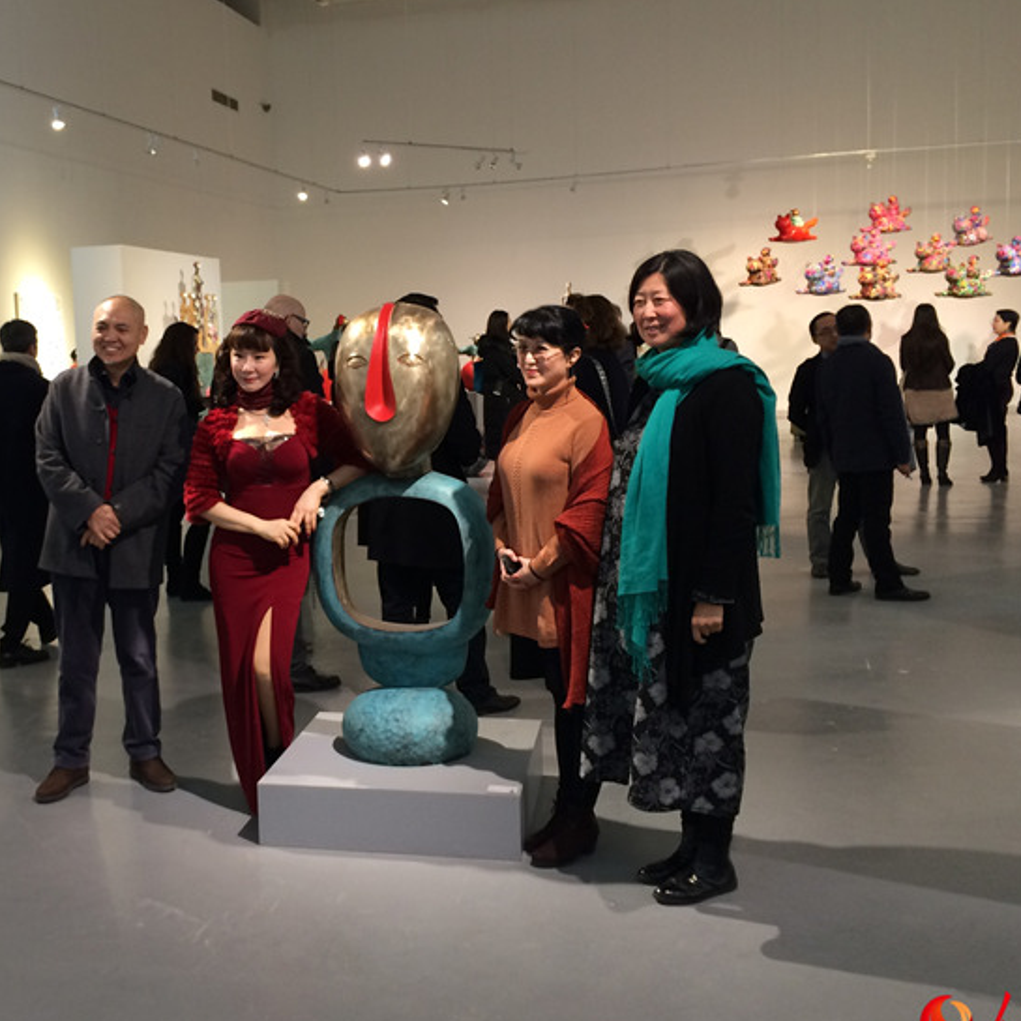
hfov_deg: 41.2
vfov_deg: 41.8
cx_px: 315
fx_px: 1335
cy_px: 473
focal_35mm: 40
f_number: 2.2
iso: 80
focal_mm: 4.15
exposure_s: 1/30
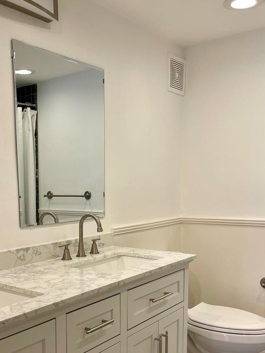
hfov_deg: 38.0
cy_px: 235
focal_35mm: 37
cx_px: 77
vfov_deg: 49.3
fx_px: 378
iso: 32
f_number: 1.6
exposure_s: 1/130
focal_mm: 5.1
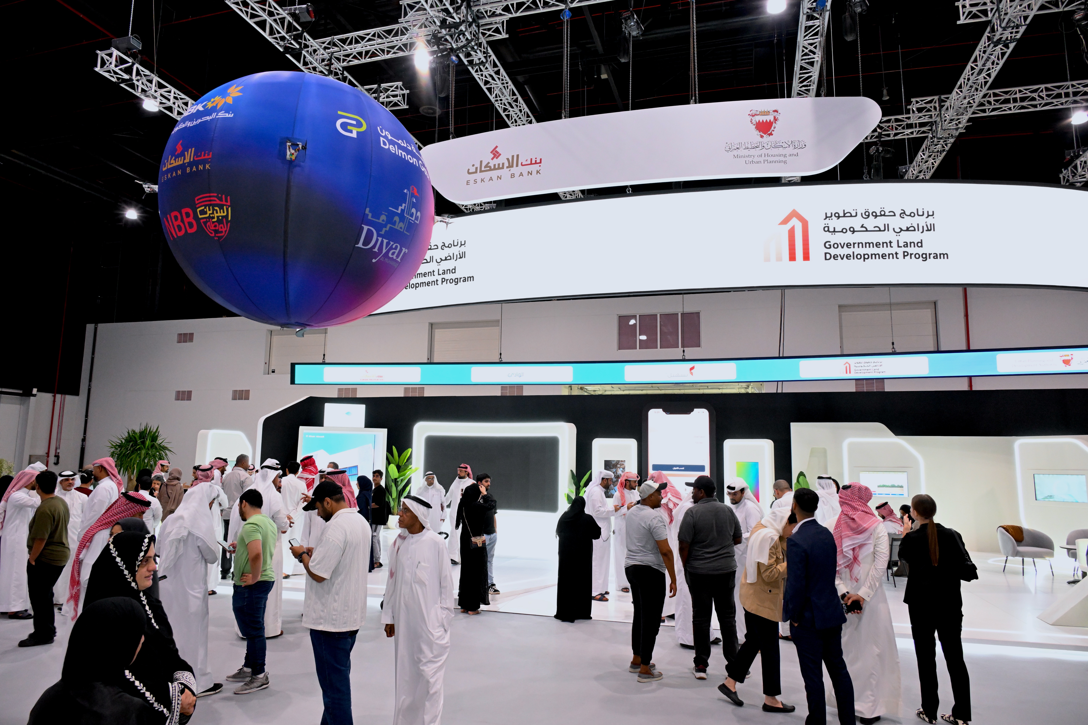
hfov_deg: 73.7
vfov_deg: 53.1
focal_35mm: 24
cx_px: 544
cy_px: 362
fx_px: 725
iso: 4000
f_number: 6.3
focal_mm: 24
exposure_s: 1/100
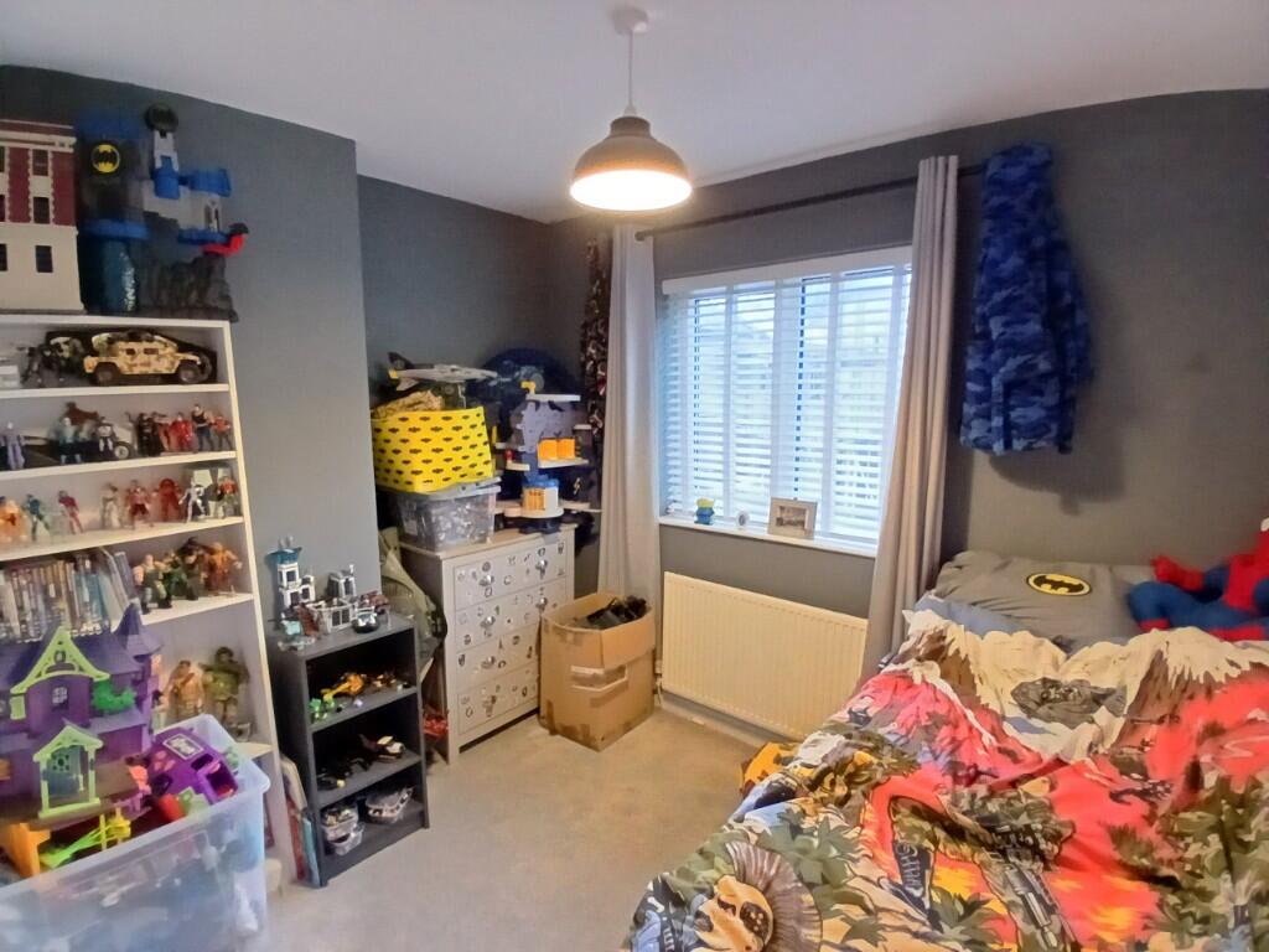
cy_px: 476
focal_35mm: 17
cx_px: 634
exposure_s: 1/14.3
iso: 1000
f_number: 2.2
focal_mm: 1.4
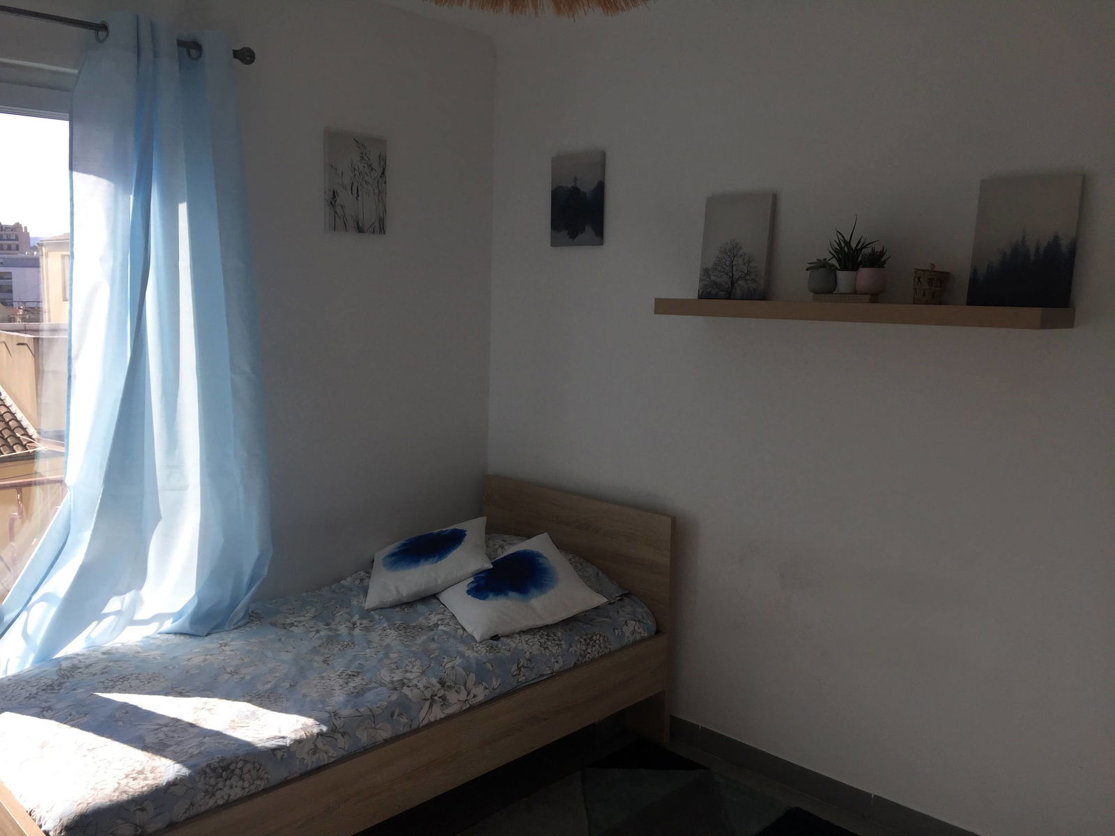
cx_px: 558
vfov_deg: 48.2
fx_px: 934
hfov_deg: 61.7
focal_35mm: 29
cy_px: 418
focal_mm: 4.15
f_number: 2.2
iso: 32
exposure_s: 1/760
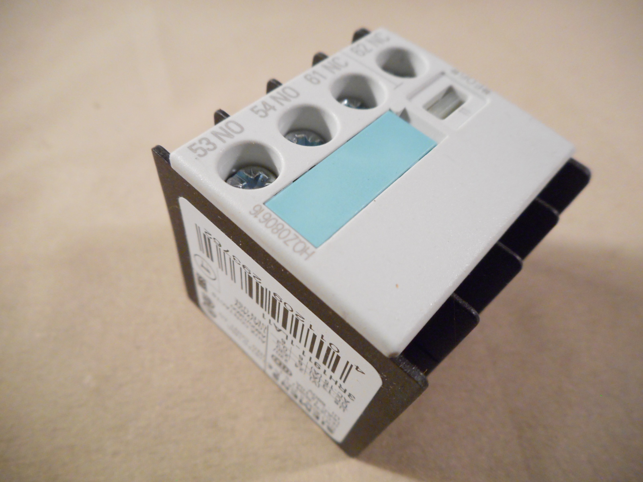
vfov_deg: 54.9
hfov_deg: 69.4
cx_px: 322
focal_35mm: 25
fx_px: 464
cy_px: 241
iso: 400
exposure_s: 1/30
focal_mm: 4.5
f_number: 3.7
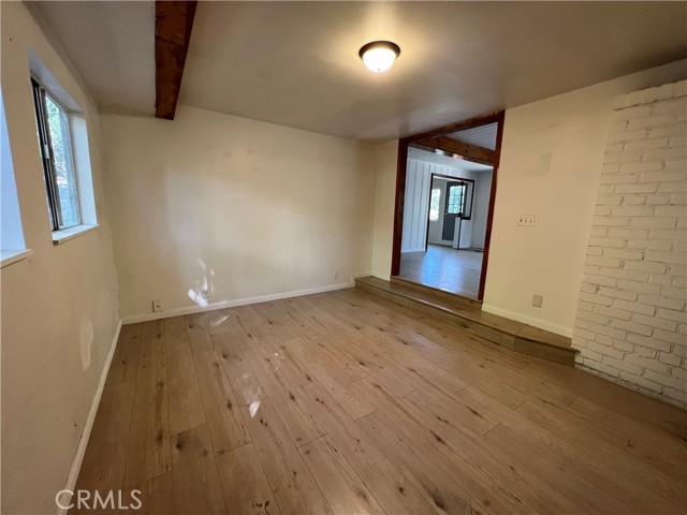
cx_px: 344
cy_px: 258
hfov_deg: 106.2
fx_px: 258
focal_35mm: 13
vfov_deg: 89.9
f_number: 1.8
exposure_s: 1/60
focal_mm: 1.57
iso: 200
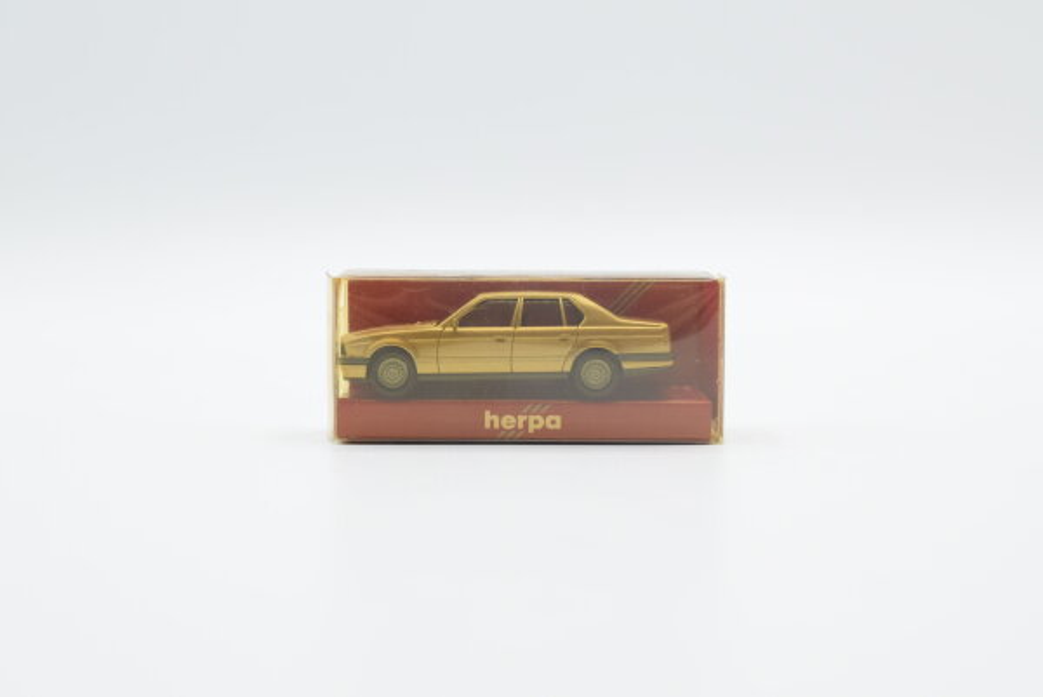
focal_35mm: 52
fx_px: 1522
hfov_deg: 37.8
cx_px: 522
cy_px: 348
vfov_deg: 25.8
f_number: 8
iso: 400
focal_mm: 35
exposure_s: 1/160
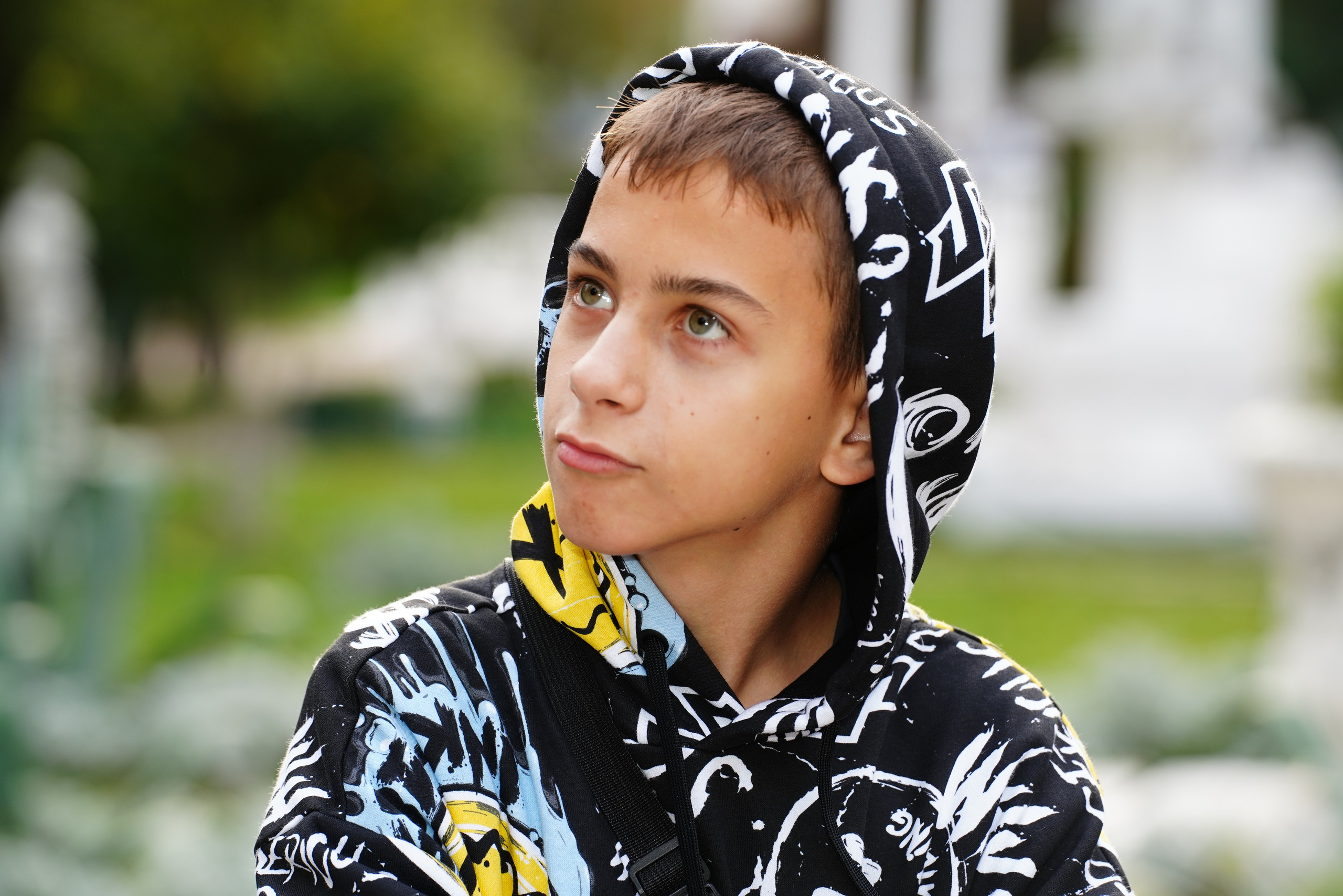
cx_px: 672
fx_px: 5931
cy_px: 448
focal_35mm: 159
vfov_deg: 8.6
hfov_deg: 12.9
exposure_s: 1/160
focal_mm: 159
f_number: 5
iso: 320
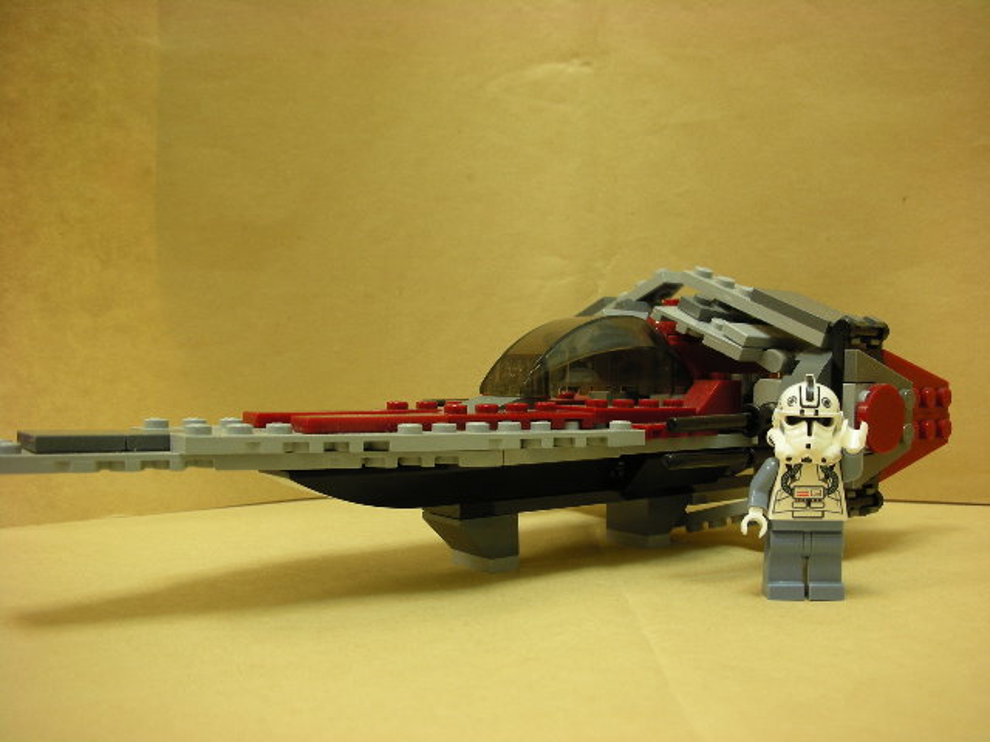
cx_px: 495
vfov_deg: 40.7
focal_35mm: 35
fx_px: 1001
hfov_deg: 52.6
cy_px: 371
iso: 93
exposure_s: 1/4
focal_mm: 5.8
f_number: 3
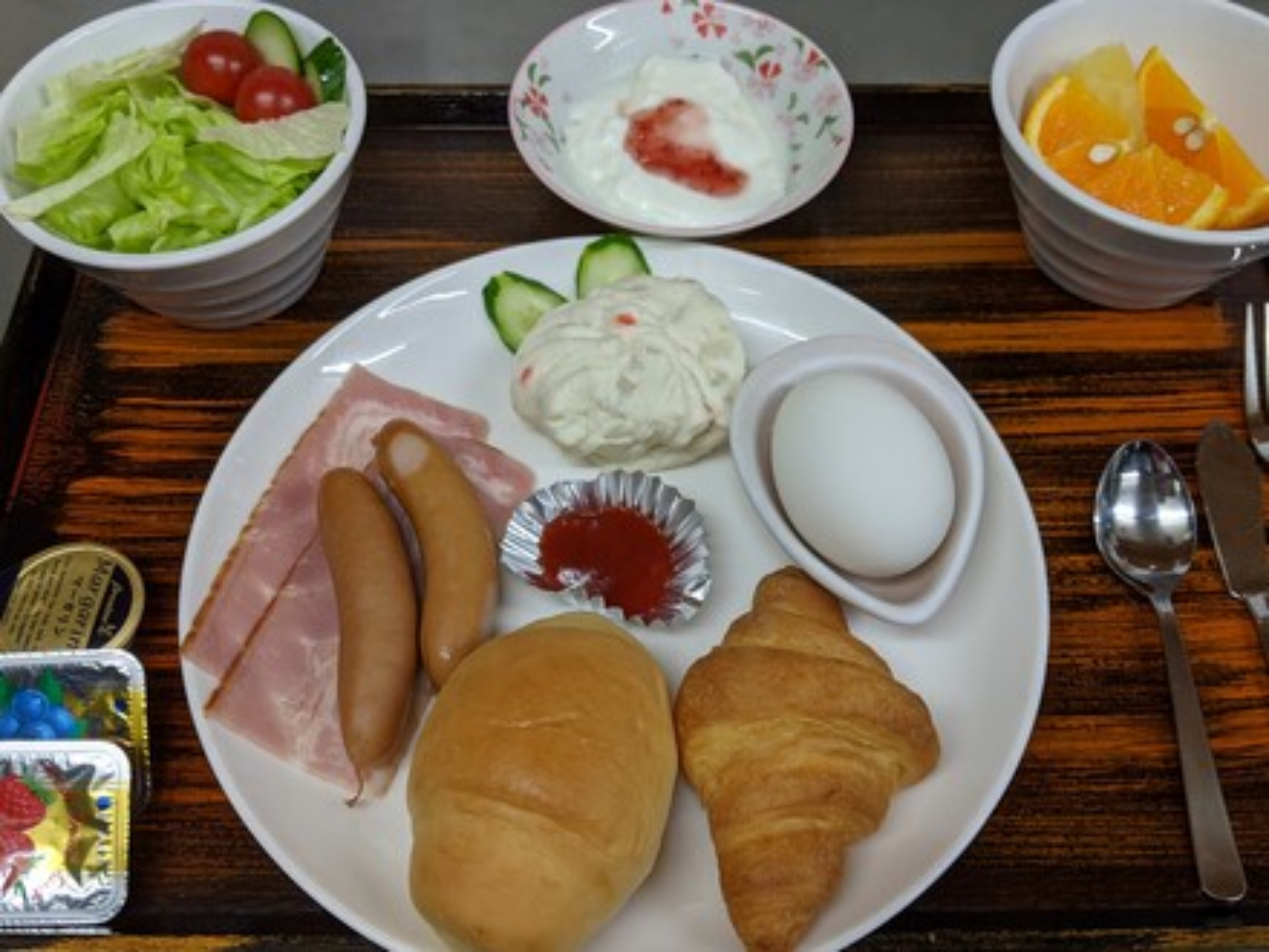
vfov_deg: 51.4
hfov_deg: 65.3
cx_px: 634
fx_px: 990
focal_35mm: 27
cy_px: 476
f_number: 1.8
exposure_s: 1/59.9
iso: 81
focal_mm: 4.44
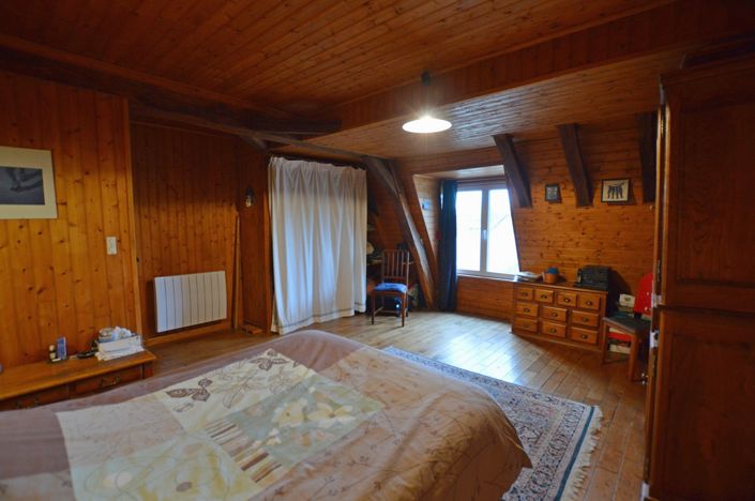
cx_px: 378
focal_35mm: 15
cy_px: 250
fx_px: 314
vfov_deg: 77.2
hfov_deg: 100.5
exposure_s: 1/60
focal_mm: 10
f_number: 3.5
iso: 1000
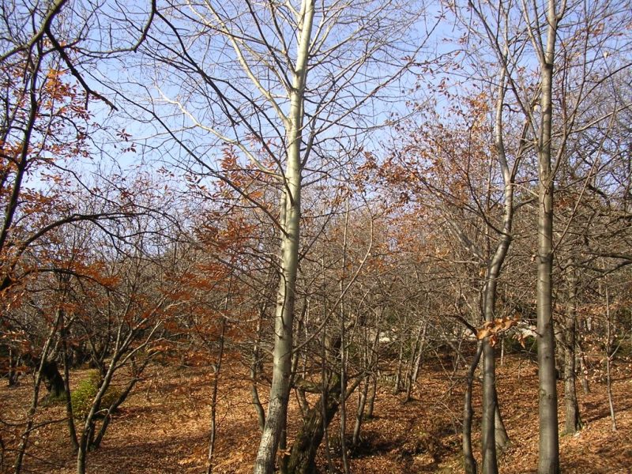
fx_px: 694
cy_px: 237
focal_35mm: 38
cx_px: 316
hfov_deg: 49.0
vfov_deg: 37.7
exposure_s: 1/320
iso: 100
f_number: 2.8
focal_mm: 5.8
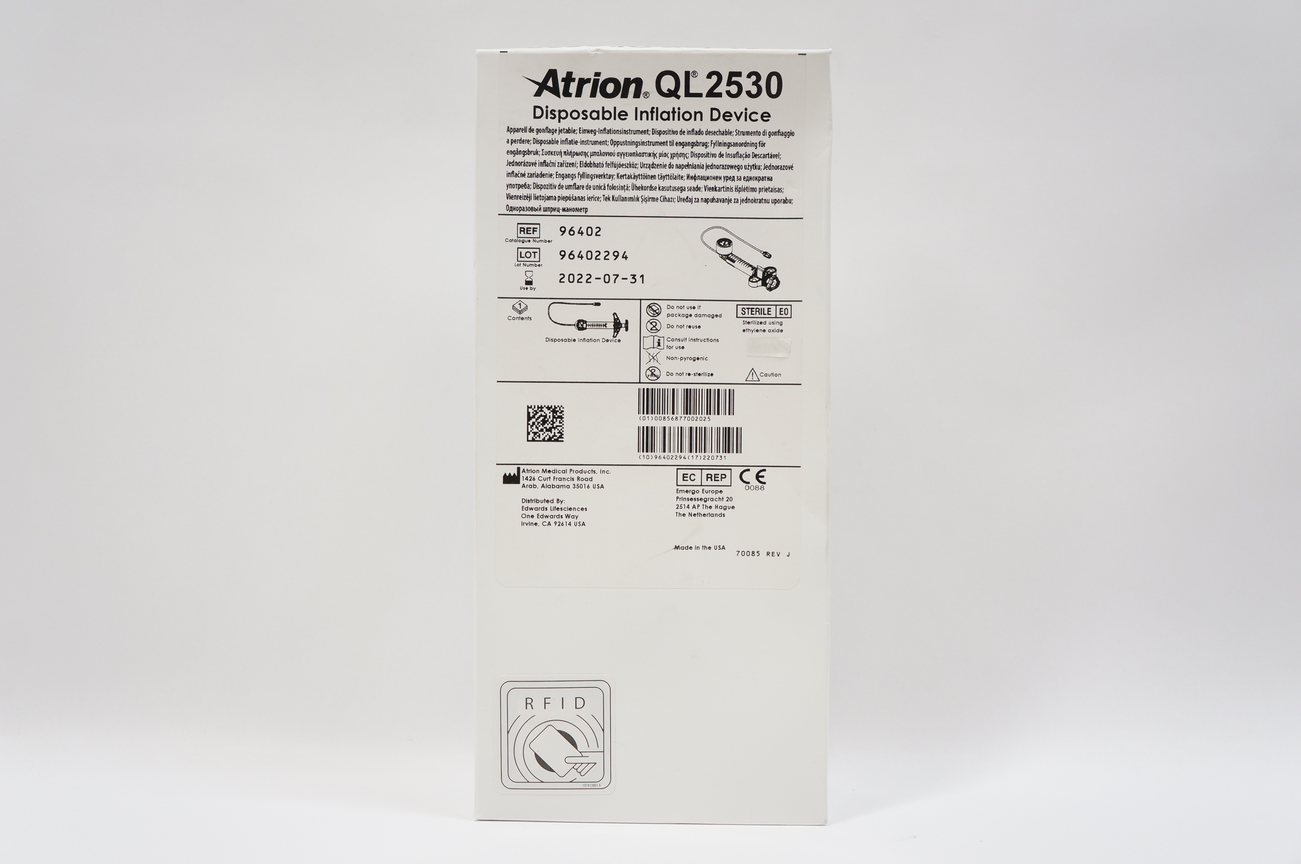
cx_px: 650
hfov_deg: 57.3
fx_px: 1191
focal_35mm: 33
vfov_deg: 39.9
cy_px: 432
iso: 400
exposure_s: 1/80
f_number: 5.6
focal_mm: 22
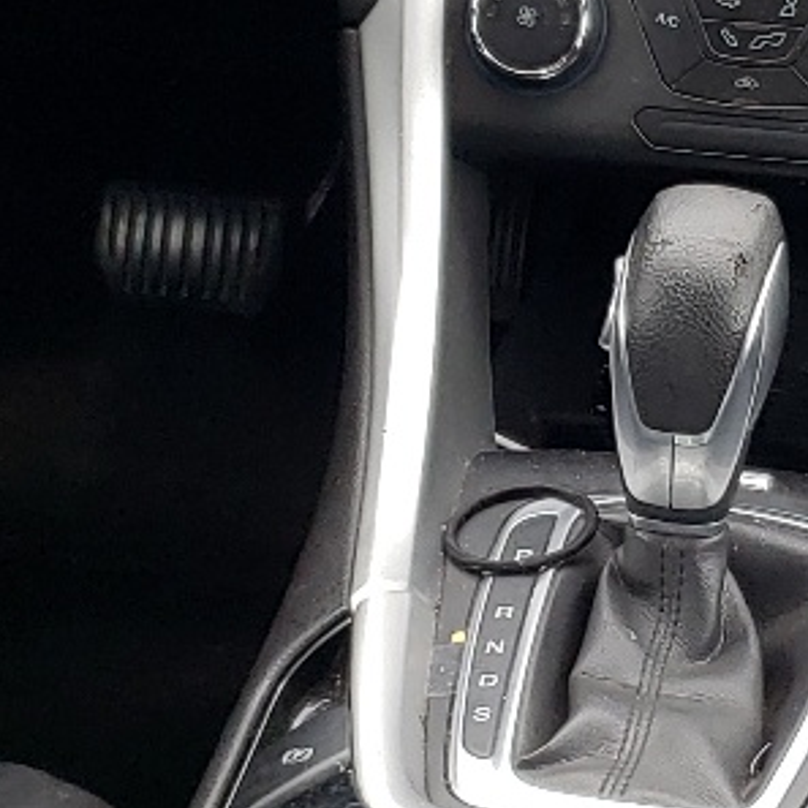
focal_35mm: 124
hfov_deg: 13.9
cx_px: 707
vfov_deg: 14.1
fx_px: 3275
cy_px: 294
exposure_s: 1/125
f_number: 1.5
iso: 50
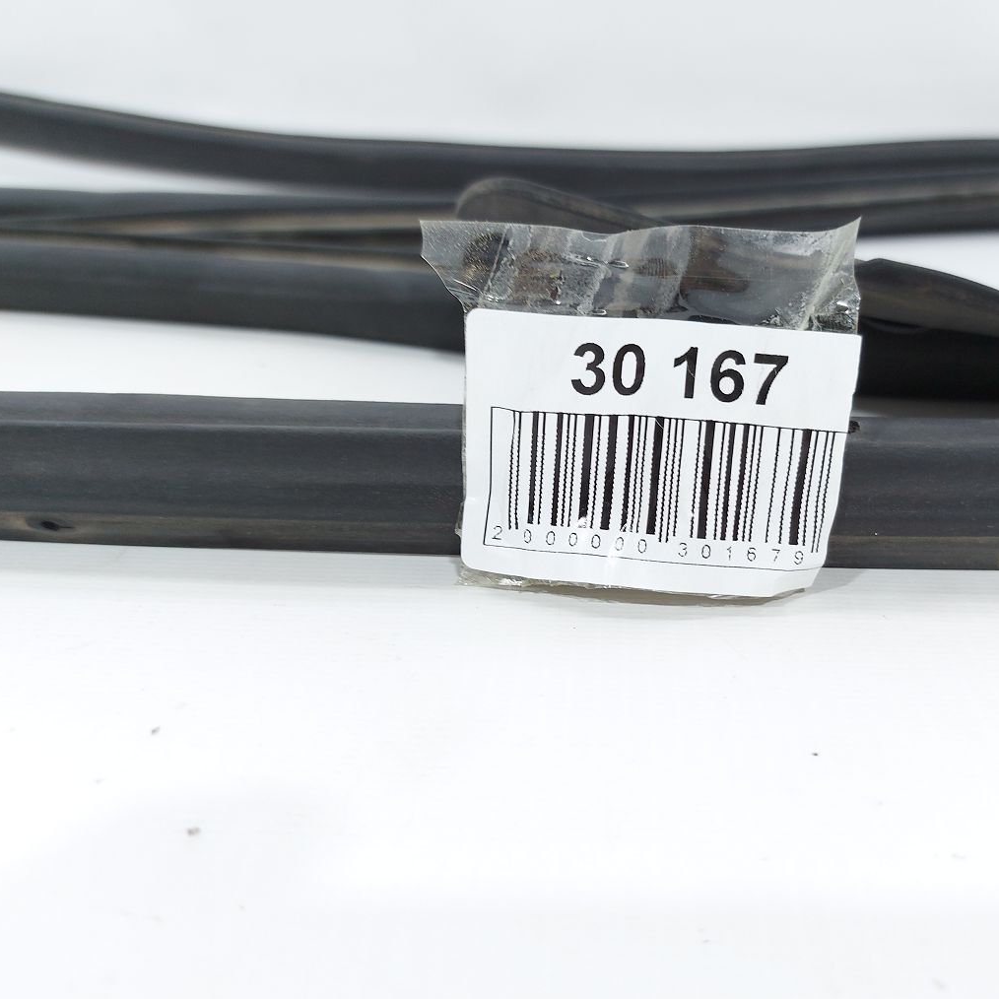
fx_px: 947
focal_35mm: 29
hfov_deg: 54.9
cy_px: 497
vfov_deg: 55.6
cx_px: 630
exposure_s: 1/50
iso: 64
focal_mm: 5.23
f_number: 1.8
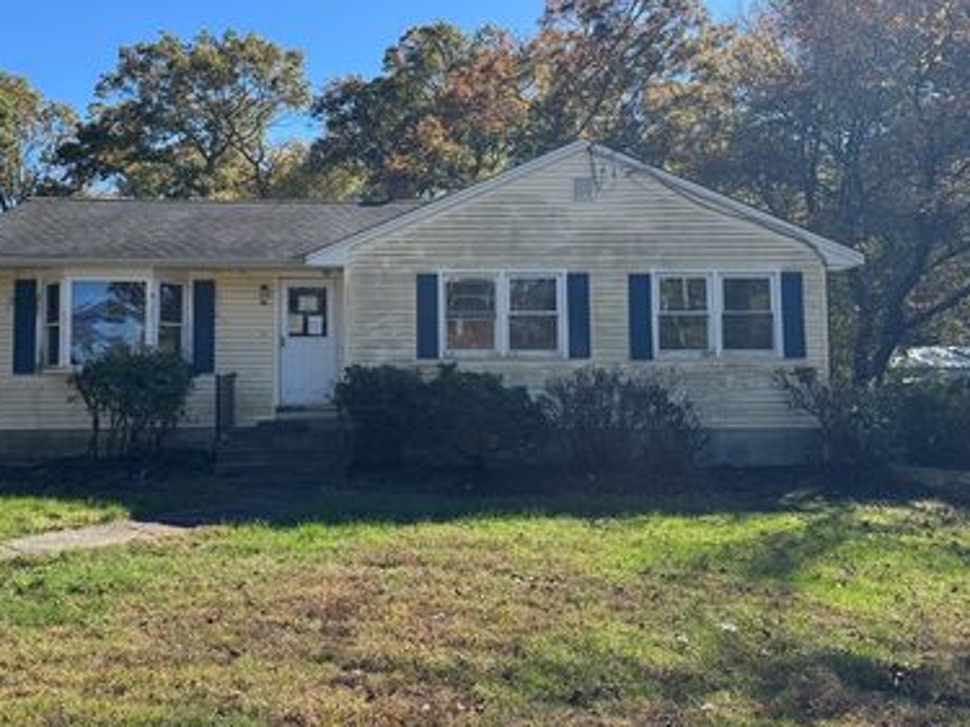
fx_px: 896
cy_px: 335
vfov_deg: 44.1
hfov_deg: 56.1
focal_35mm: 32
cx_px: 360
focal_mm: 6.76
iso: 80
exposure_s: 1/1980
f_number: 1.78
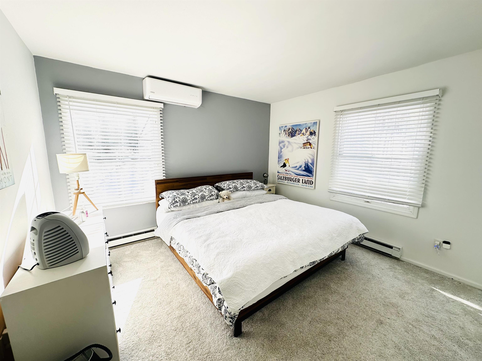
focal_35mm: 14
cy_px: 180
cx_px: 241
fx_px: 195
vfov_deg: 85.7
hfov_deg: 102.1
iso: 40
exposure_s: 1/243
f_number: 2.2
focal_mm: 2.22
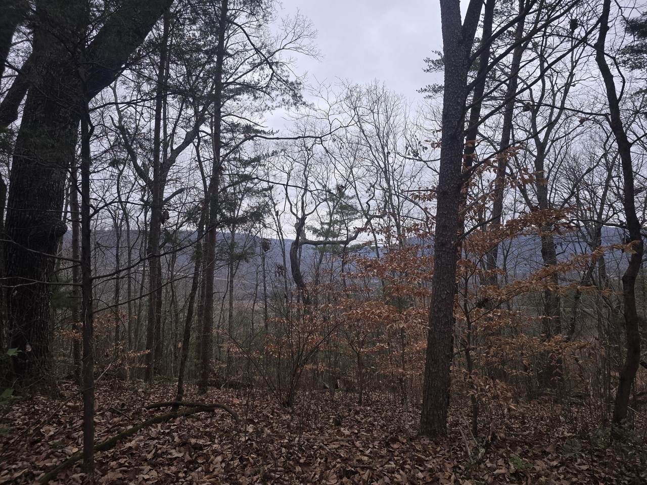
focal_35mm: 23
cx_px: 324
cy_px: 242
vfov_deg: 58.9
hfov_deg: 73.9
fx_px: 430
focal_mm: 6.3
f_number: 1.7
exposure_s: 1/60
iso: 20
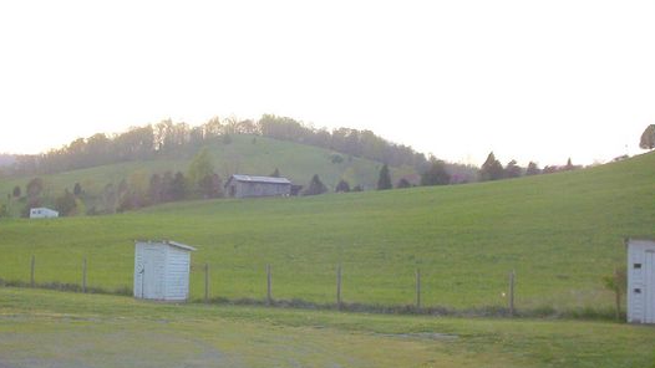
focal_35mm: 43
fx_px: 747
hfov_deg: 47.4
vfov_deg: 27.7
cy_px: 163
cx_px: 326
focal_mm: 6
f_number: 4.5
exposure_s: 1/153
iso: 100
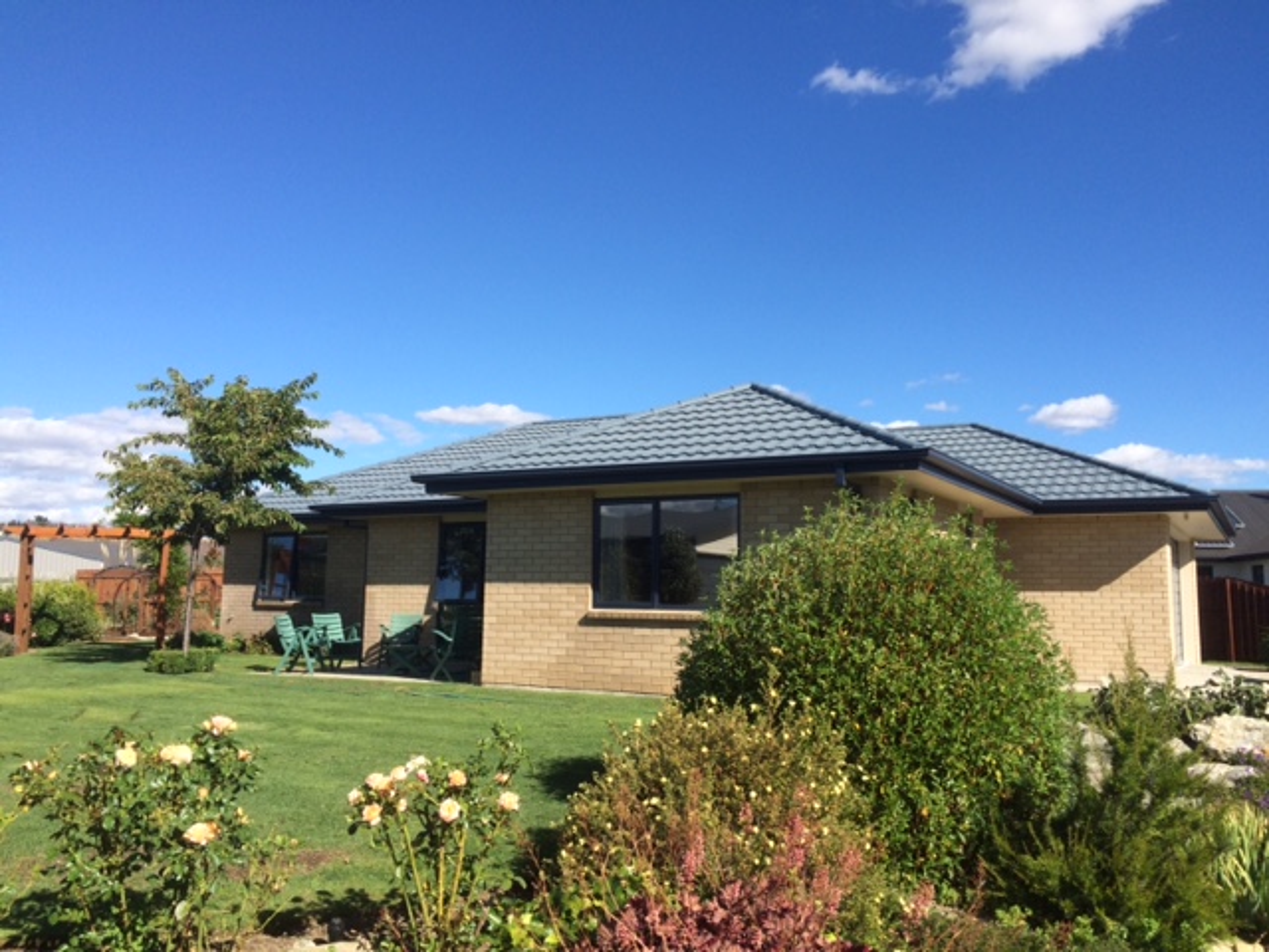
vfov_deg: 48.2
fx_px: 1063
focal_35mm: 29
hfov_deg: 61.7
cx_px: 634
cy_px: 476
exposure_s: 1/1786
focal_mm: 4.15
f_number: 2.2
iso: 32
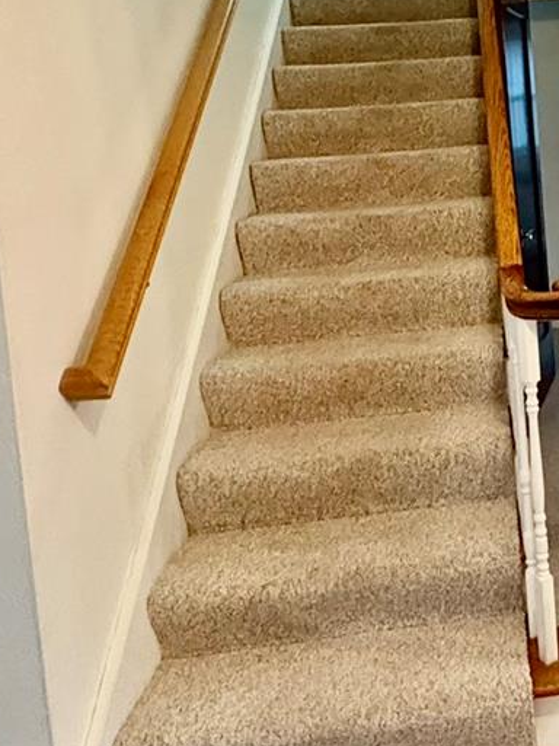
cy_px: 170
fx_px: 904
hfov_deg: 31.3
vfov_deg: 43.1
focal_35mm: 42
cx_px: 582
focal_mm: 2.22
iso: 800
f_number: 2.2
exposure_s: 1/60
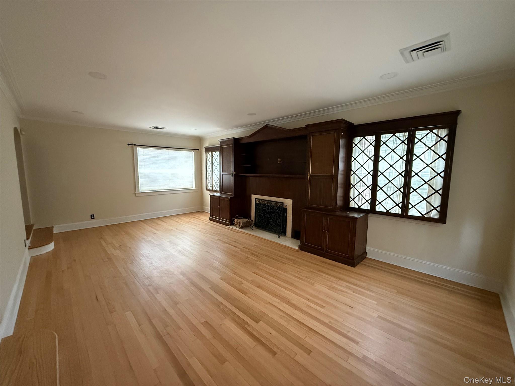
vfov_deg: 85.7
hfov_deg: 102.1
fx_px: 208
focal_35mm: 14
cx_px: 258
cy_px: 193
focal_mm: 2.22
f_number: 2.2
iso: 800
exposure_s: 1/47
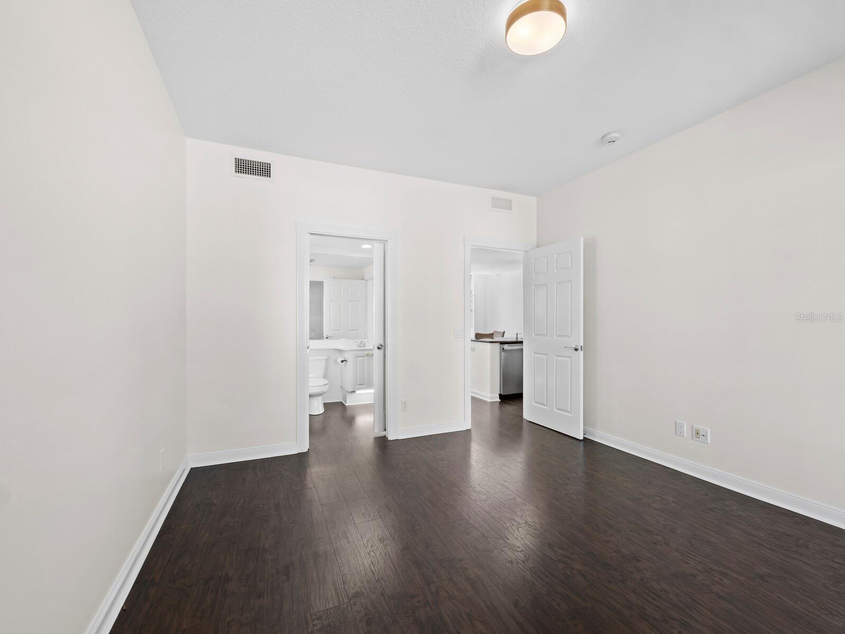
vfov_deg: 85.7
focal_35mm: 14
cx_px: 422
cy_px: 317
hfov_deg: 102.0
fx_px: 342
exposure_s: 1
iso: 320
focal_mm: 7
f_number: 14
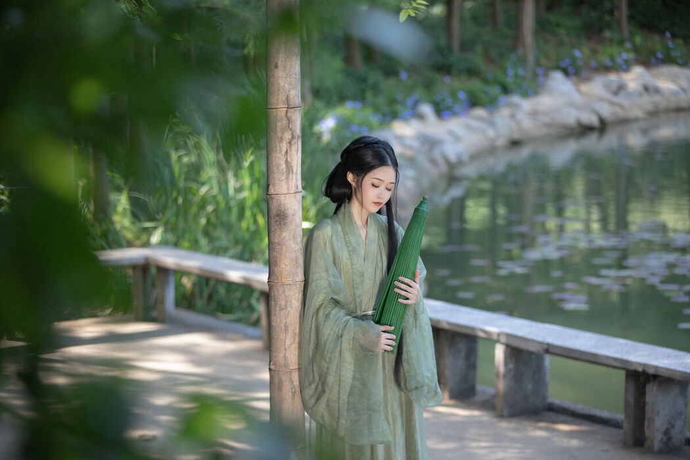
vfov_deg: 11.5
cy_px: 230
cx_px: 345
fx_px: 2281
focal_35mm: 119
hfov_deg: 17.2
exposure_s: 1/200
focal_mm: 120
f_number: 2.8
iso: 125
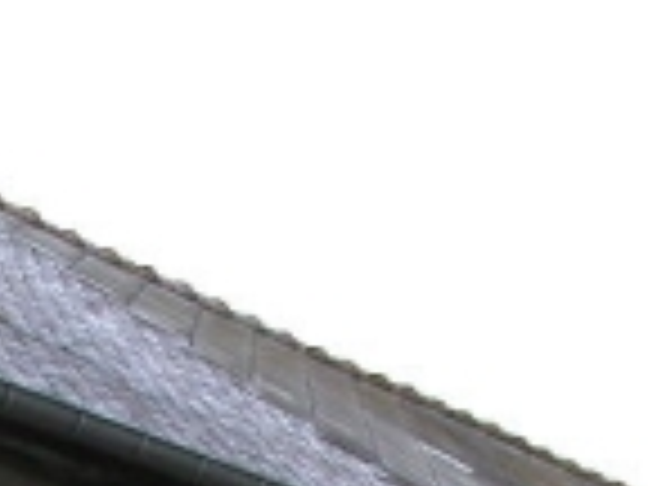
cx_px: -104
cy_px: 1084
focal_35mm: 180
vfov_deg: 7.8
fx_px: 3370
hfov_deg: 10.8
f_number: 6
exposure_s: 1/210
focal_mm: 7.85
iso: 100
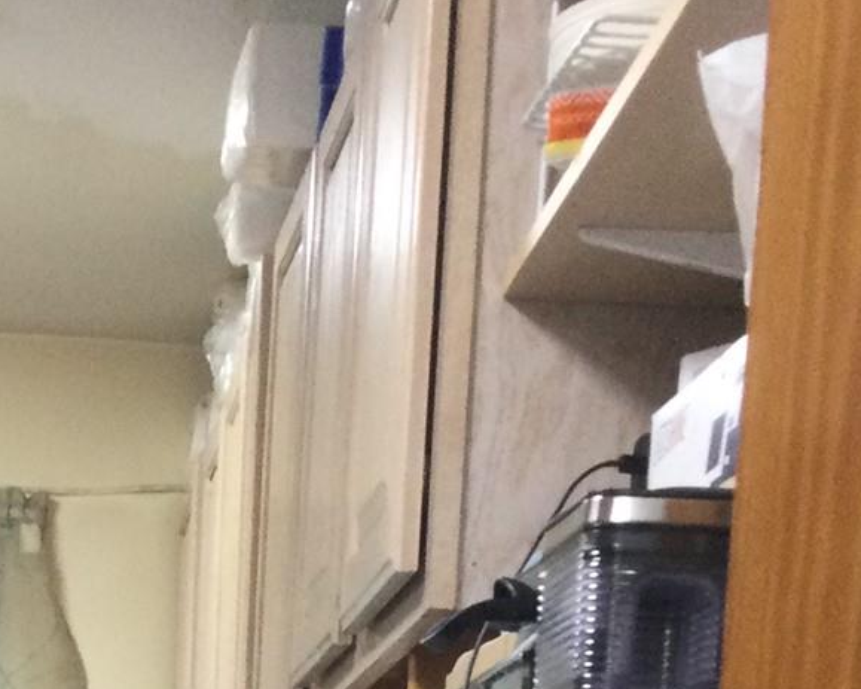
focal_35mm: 107
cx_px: -76
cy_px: 969
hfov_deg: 17.4
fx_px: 2726
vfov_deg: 13.7
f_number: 2.4
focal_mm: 3.3
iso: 100
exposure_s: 1/30
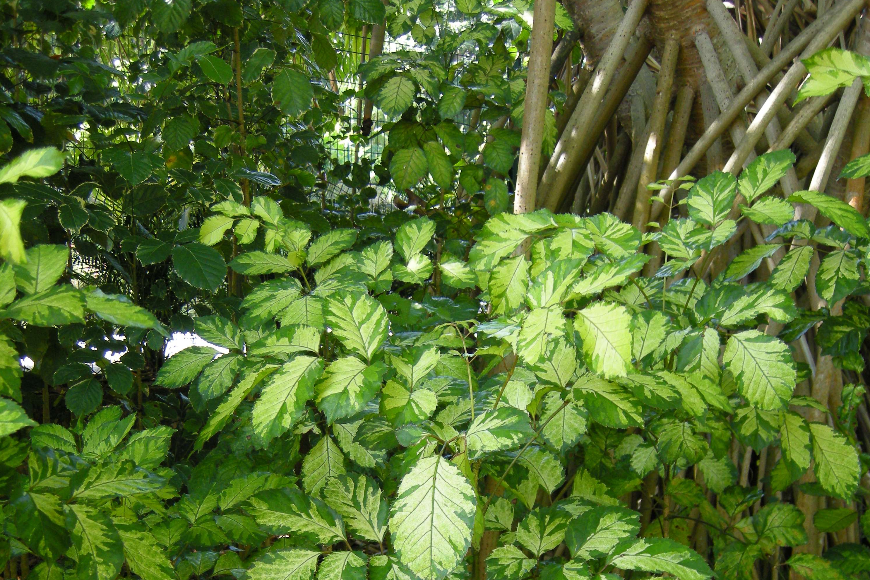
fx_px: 1184
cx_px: 434
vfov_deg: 26.4
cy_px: 540
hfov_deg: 40.3
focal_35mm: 49
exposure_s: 1/57.7
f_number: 2.7
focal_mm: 7.5
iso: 120
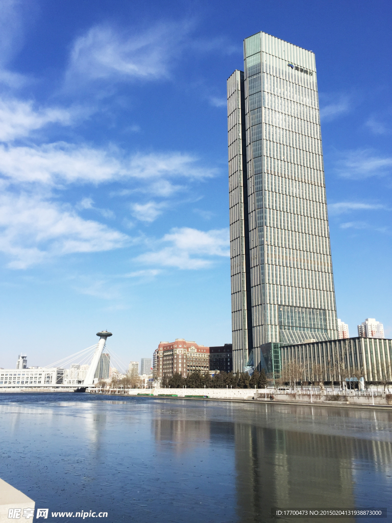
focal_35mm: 29
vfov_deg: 61.7
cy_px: 262
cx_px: 196
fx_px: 438
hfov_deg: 48.2
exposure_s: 1/2475
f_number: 2.2
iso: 32
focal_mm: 4.15
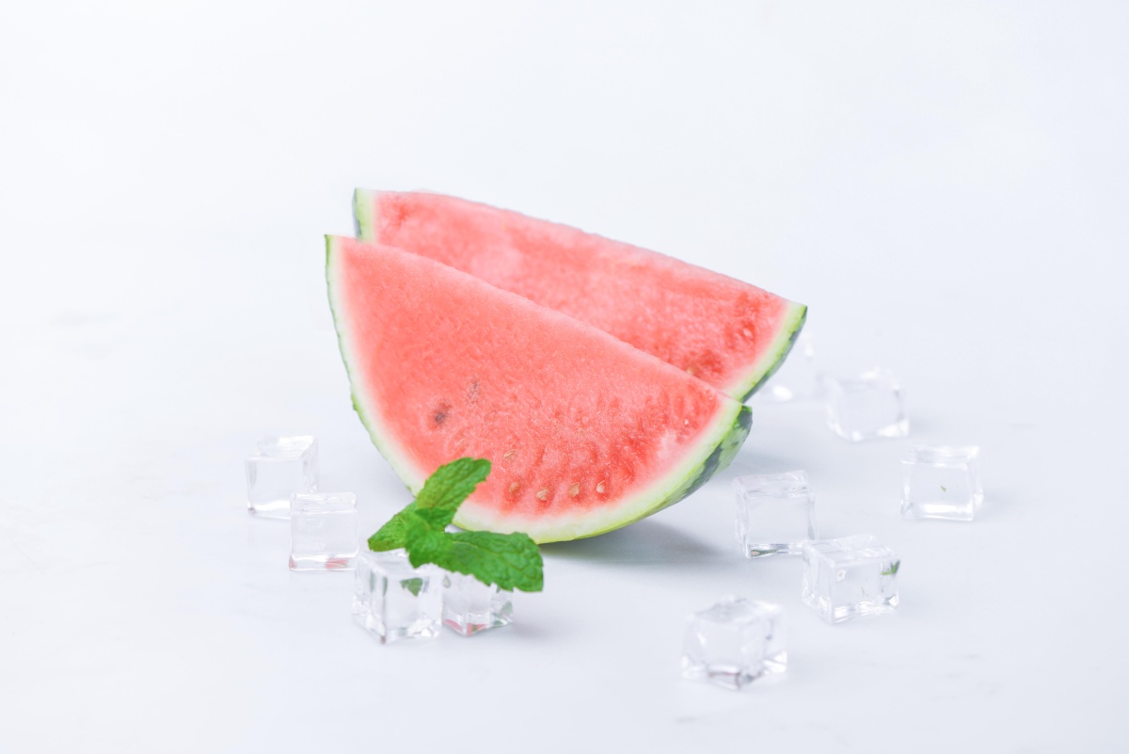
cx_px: 564
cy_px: 377
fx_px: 3294
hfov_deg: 19.4
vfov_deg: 13.1
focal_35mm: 105
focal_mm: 105
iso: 100
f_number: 6.3
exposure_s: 1/200
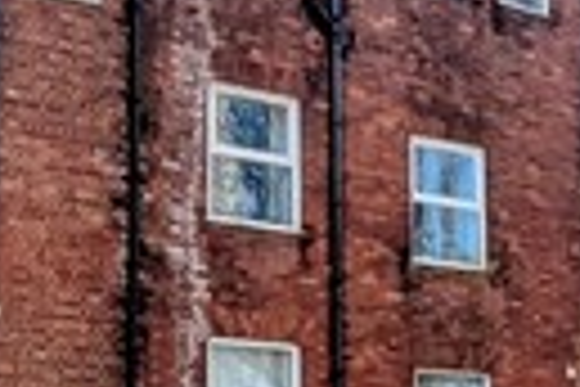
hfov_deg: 16.2
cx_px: 863
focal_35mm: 116
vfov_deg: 11.8
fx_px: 1869
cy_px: 232
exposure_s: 1/2347
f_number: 2.2
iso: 50
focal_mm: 1.83
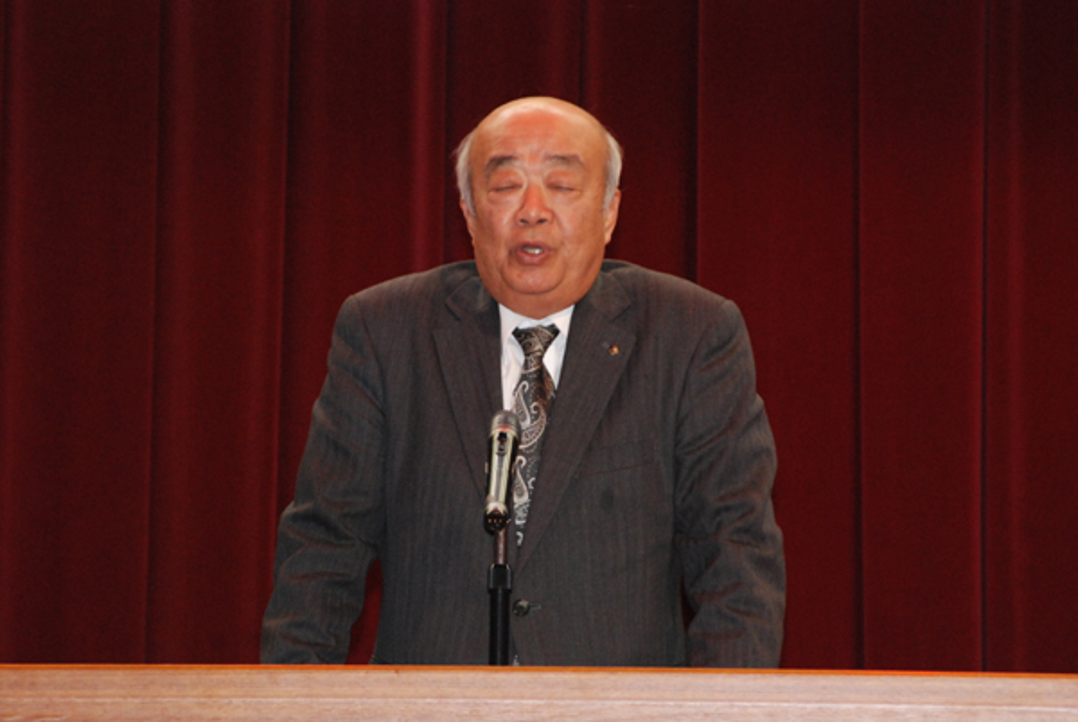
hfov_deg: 8.1
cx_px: 539
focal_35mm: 255
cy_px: 361
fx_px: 7647
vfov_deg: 5.4
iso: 1600
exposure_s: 1/60
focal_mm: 170
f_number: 6.3
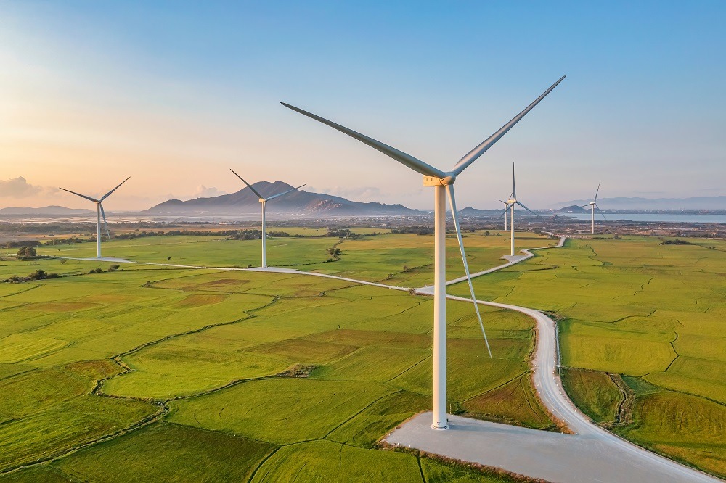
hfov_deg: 65.5
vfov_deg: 46.4
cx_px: 363
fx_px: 564
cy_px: 242
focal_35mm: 28
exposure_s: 1/50
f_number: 11
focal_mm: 10.3
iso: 100
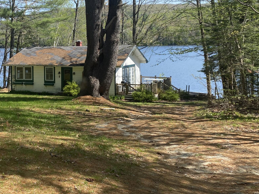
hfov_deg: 36.9
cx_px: 52
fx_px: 374
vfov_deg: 28.9
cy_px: 63
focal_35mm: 50
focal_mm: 4.25
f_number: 1.8
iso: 32
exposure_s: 1/1362
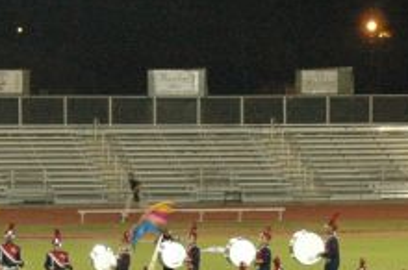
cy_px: 399
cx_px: 226
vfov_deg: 5.6
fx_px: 2765
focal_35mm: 244
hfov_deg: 8.4
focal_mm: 35
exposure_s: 1/60
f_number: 2.8
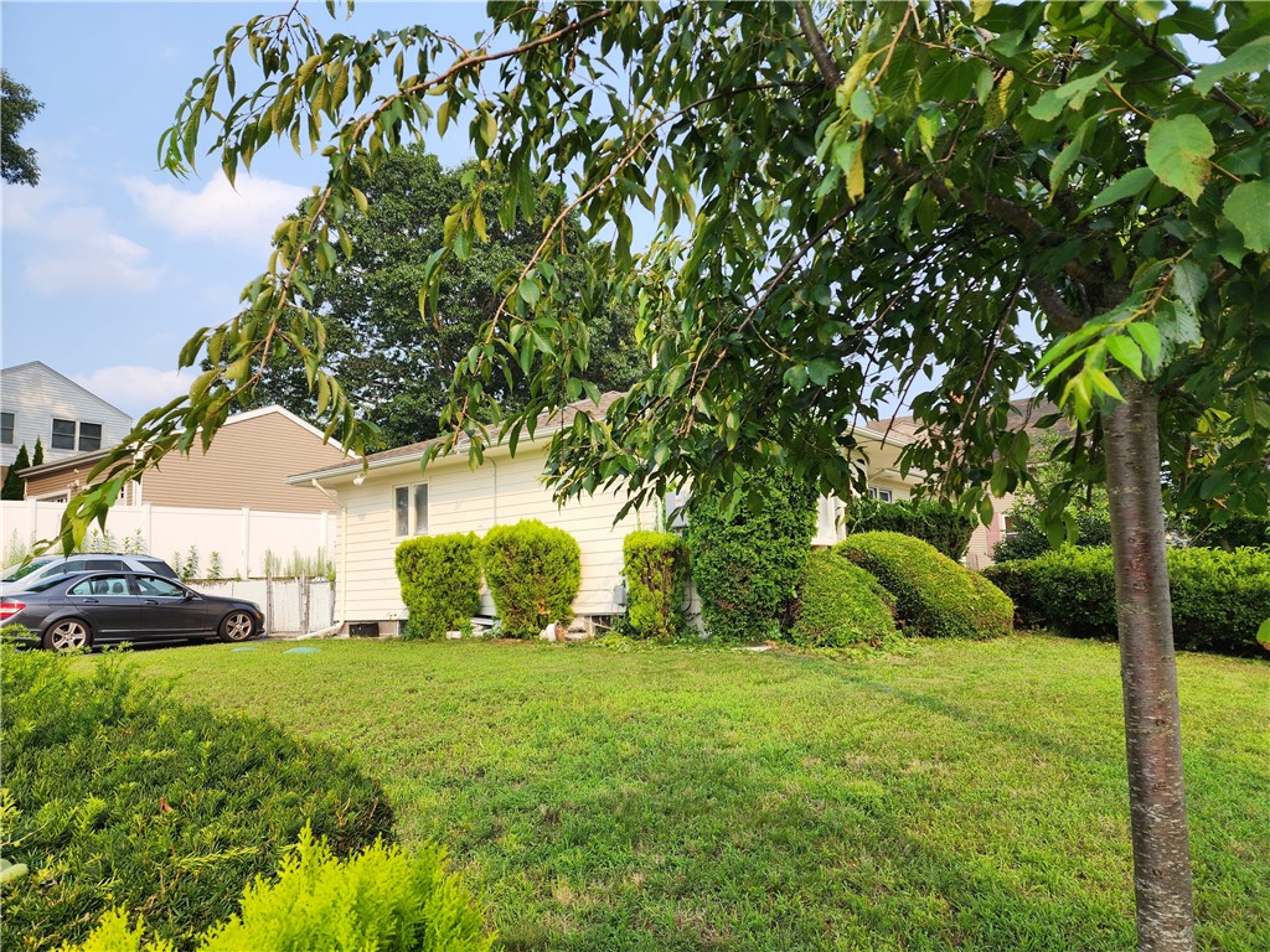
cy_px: 476
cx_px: 635
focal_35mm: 23
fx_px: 844
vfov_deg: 58.9
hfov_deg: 73.9
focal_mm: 6.4
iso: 12
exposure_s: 1/484
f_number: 1.8
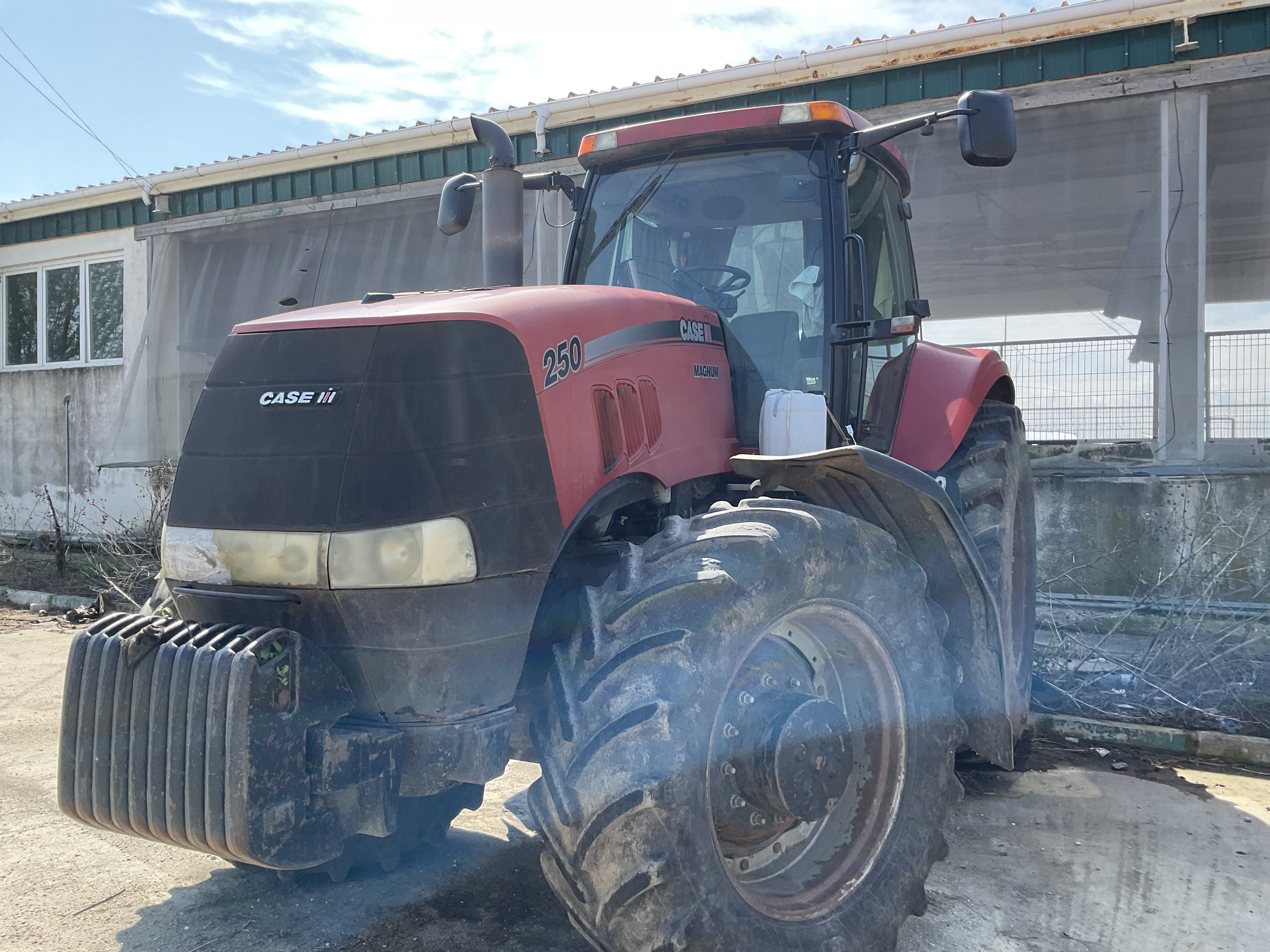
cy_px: 476
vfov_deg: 48.2
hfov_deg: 61.7
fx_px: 1064
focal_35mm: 29
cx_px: 635
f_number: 1.8
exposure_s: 1/442
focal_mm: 3
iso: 16
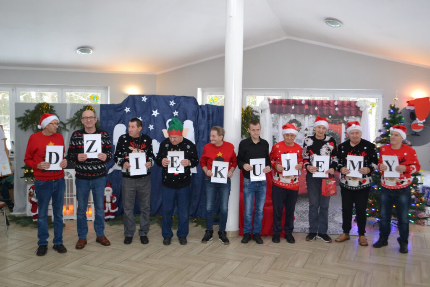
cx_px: 215
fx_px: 430
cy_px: 144
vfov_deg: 36.9
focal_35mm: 36
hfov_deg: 53.1
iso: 2000
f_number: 4
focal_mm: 24
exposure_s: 1/60
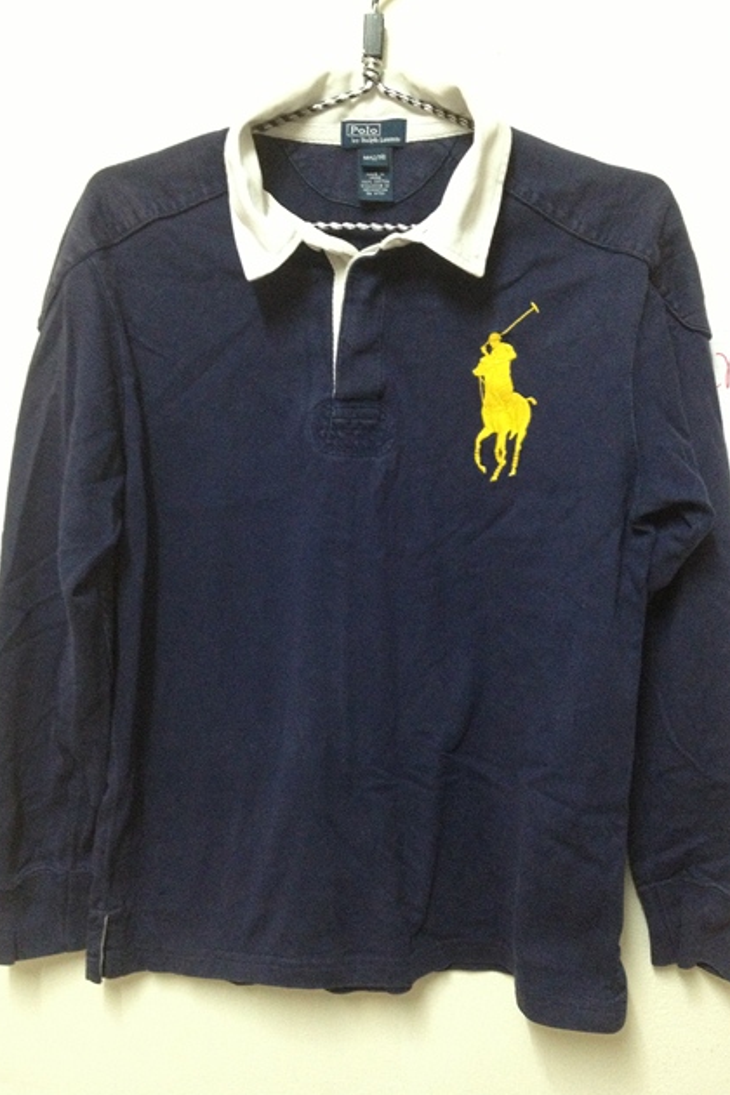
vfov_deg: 51.9
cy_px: 554
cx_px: 367
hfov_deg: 35.9
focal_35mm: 37
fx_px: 1125
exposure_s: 1/20
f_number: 2.4
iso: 400
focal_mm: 4.28
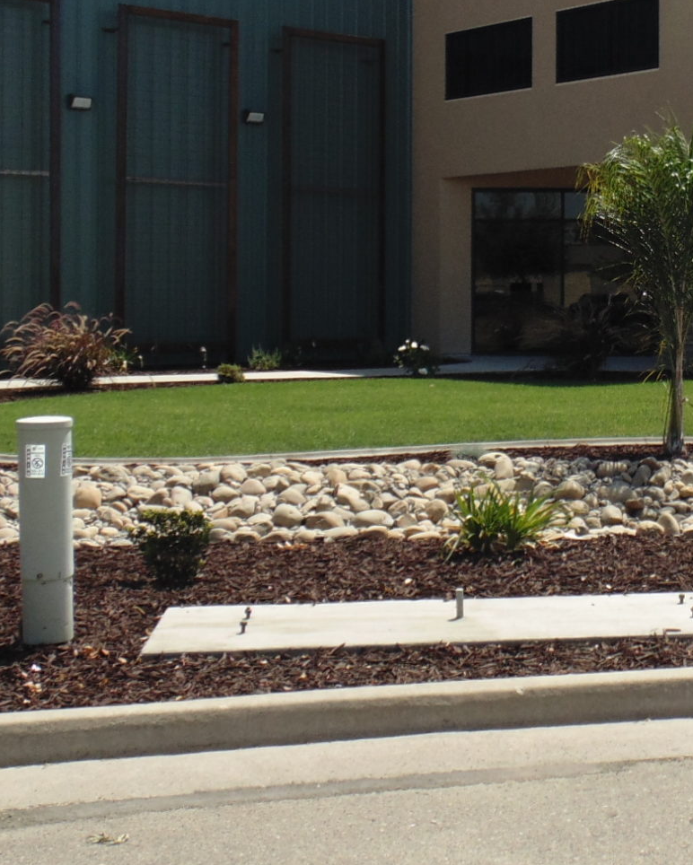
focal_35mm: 57
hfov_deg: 25.9
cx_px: 616
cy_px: 306
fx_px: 1460
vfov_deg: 32.8
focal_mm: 4
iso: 80
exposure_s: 1/100
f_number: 9.7
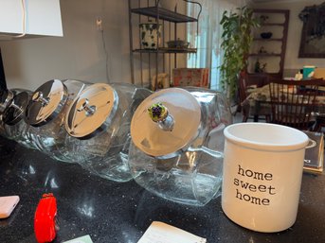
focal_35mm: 26
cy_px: 122
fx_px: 244
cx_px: 162
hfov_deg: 67.3
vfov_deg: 53.0
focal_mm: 5.96
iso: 160
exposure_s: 1/60
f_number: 1.6
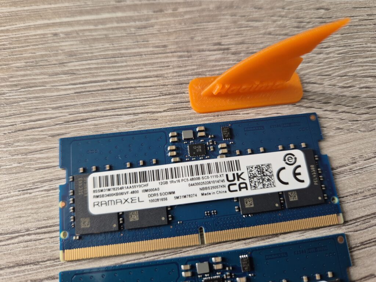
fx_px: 250
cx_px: 188
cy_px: 141
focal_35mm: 23
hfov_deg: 73.9
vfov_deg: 58.9
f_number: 1.8
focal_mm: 5.4
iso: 160
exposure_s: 1/100
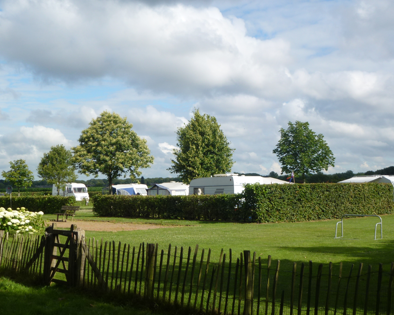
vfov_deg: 29.1
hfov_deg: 36.0
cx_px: 190
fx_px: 606
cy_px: 156
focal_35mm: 52
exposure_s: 1/640
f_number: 4.1
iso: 100
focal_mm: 8.7
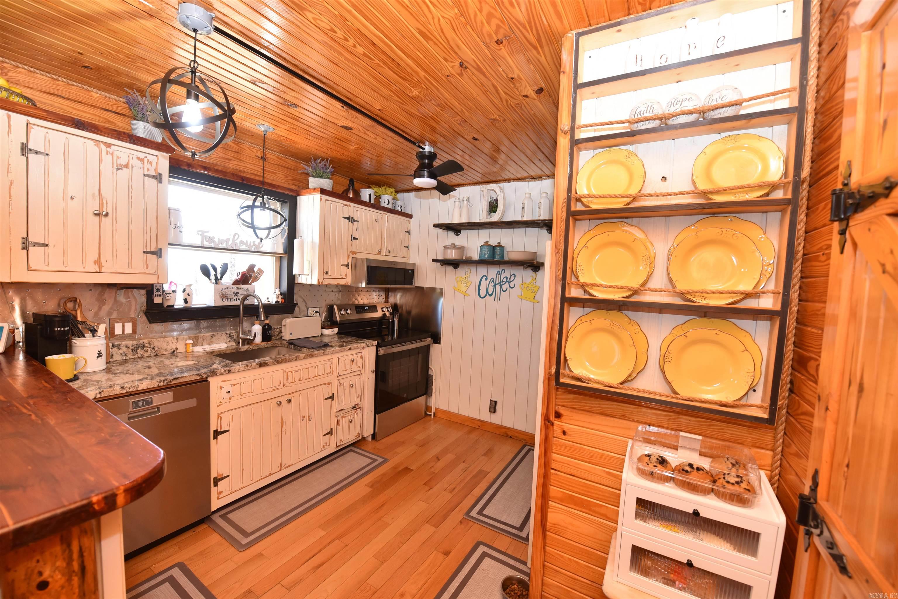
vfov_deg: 81.2
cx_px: 449
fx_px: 349
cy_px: 300
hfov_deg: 104.2
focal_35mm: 14
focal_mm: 14
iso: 800
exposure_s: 1/80
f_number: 4.5
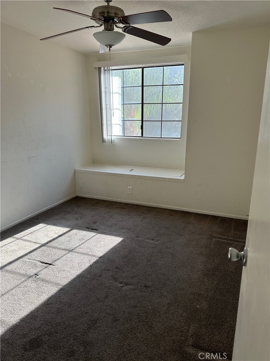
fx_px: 250
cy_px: 180
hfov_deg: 56.8
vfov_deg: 71.6
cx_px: 135
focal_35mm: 24
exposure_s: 1/157
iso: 64
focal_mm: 6.86
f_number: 1.78
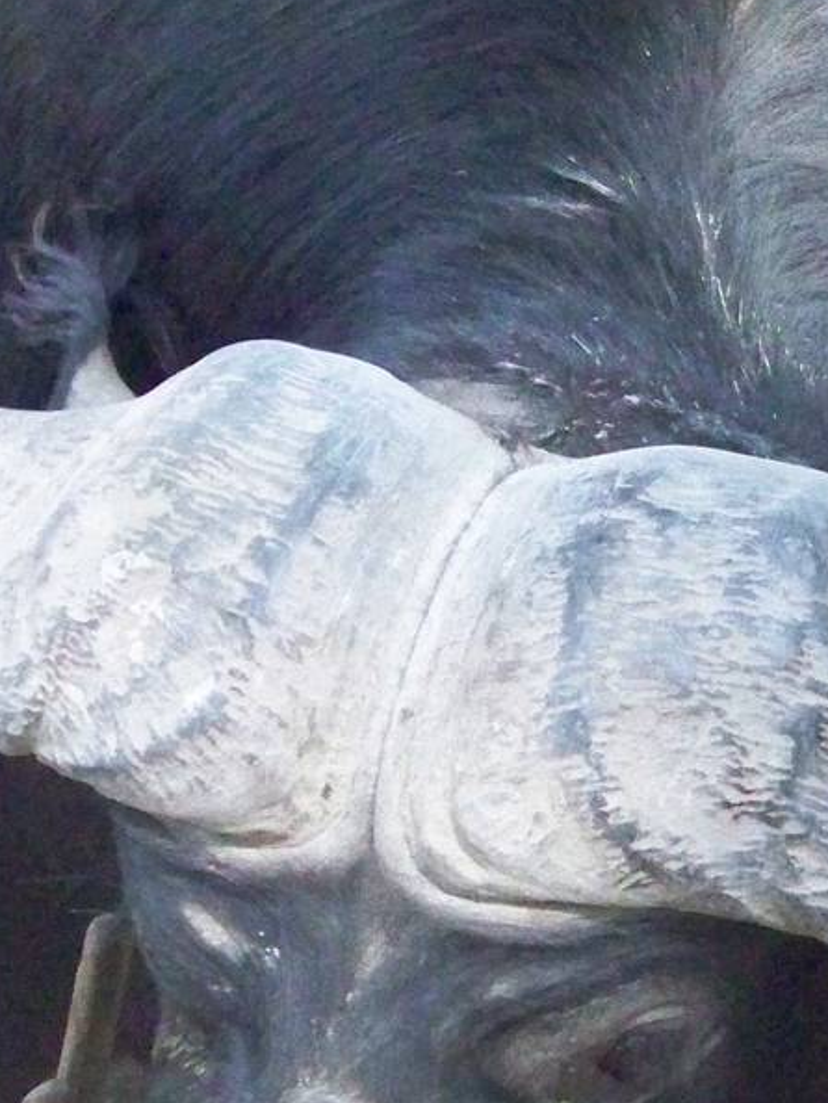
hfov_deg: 4.0
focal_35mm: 369
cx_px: 414
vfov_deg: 5.4
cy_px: 693
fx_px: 11760
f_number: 3.2
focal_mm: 22.2
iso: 1000
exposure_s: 1/500
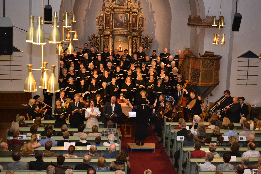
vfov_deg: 23.8
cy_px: 87
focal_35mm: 57
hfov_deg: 35.1
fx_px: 413
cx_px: 130
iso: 3200
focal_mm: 38
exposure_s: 1/60
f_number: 5
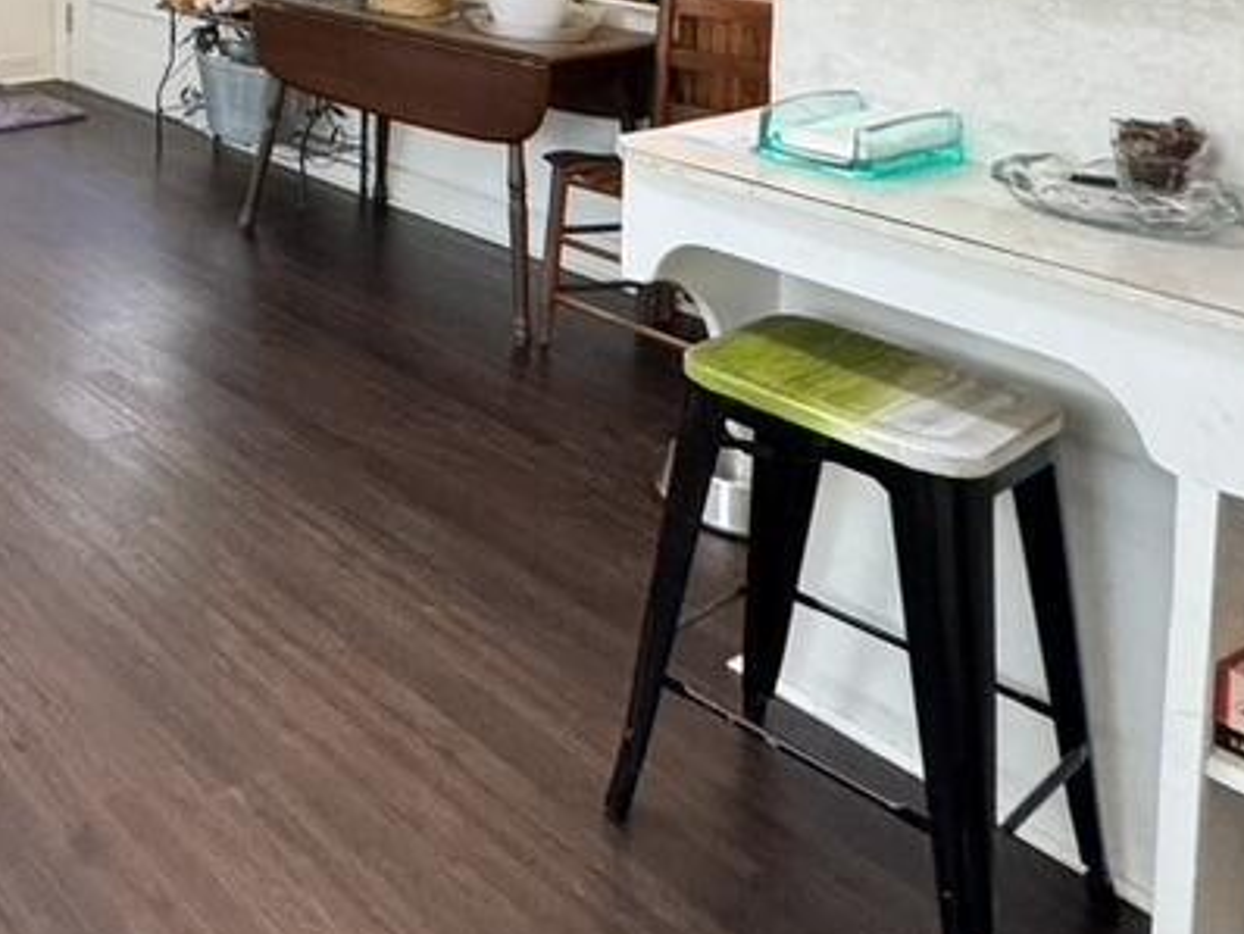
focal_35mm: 36
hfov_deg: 37.8
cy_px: -172
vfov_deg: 33.0
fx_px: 1295
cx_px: -266
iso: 320
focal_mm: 2.22
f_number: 2.2
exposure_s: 1/60
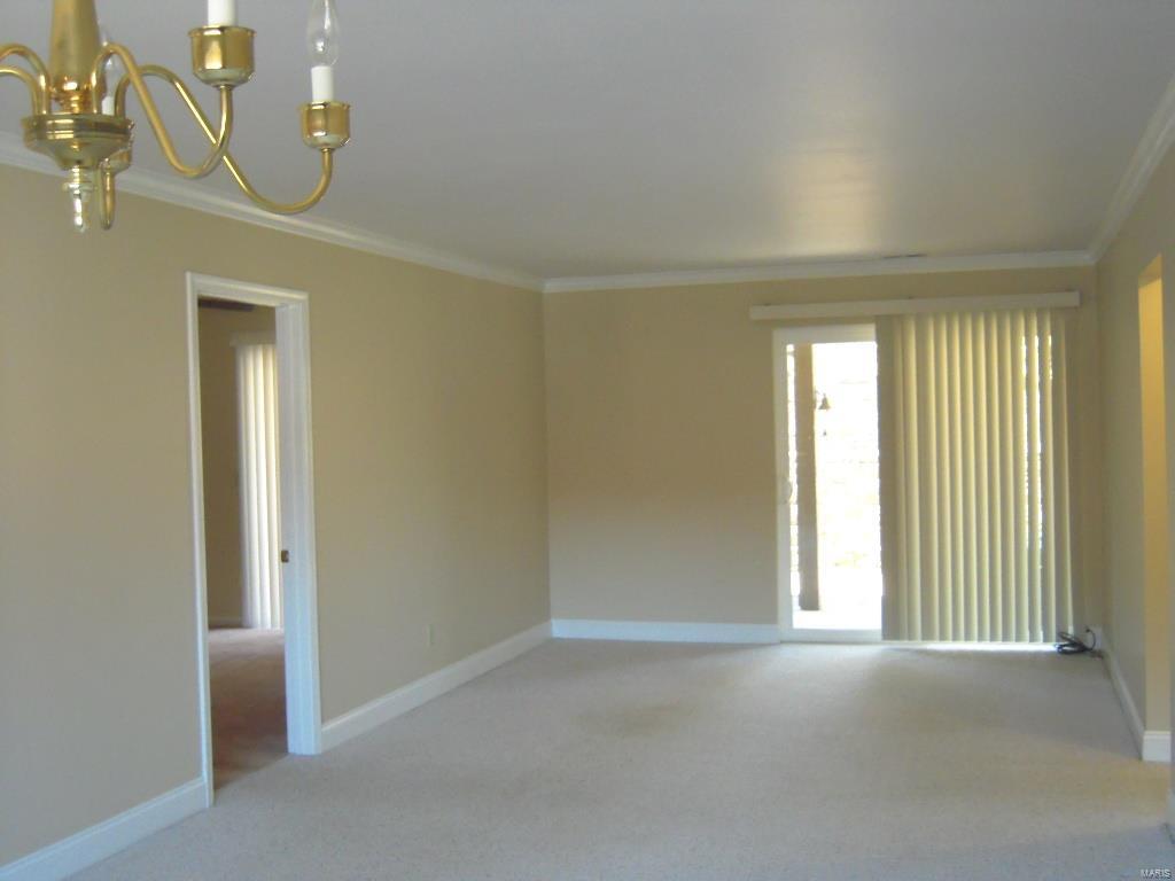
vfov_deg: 35.1
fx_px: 1392
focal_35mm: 41
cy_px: 440
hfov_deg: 45.8
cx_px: 588
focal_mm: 7.3
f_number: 3.2
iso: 800
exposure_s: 1/50
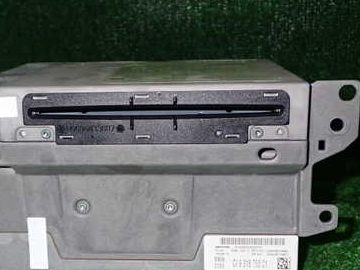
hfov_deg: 32.0
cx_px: 134
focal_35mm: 60
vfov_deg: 24.4
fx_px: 624
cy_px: 166
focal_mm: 6.37
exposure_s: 1/40
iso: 400
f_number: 7.1
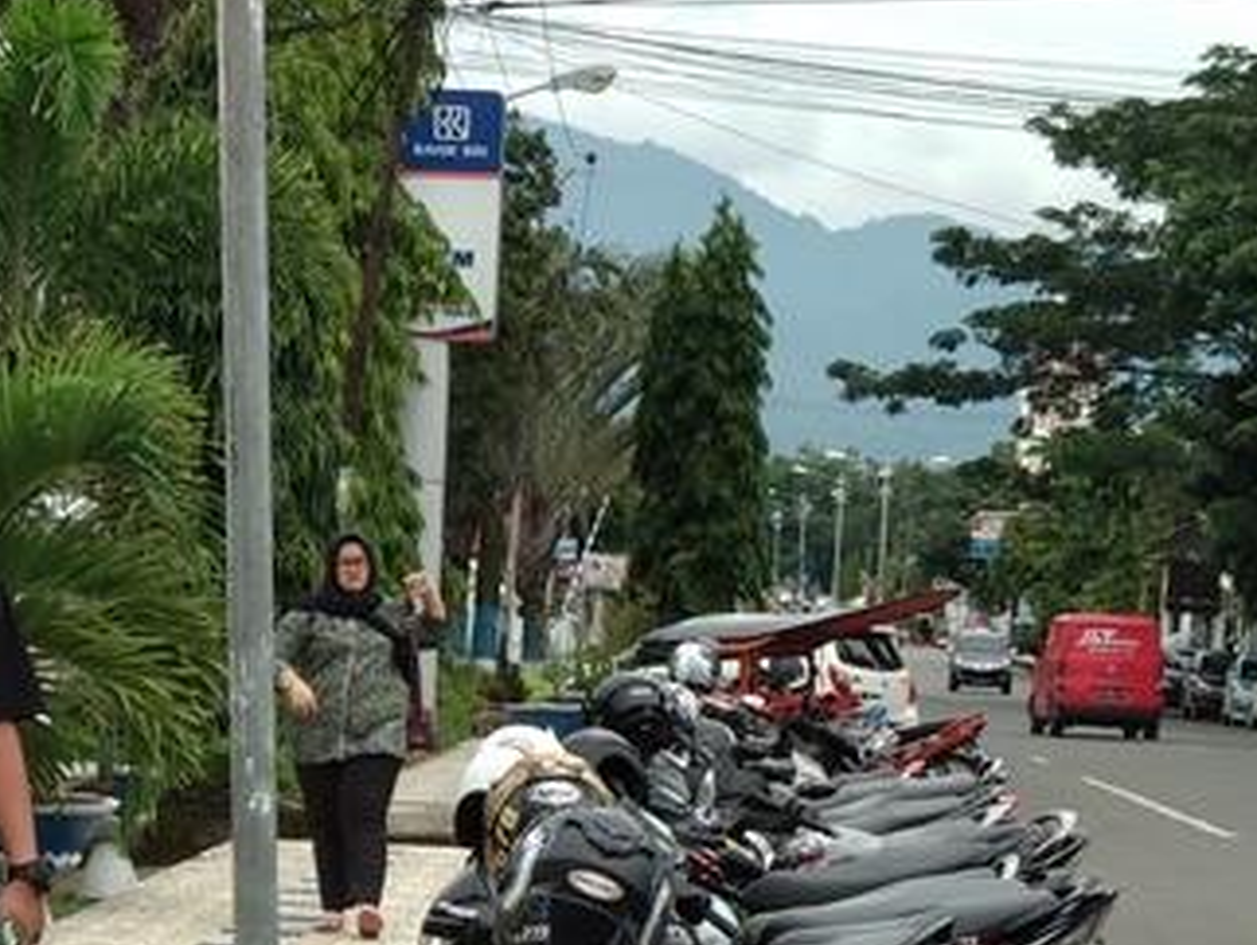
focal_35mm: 129
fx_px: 4688
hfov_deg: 15.2
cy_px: 648
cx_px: 1050
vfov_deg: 11.5
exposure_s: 1/499
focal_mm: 5.99
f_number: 2.6
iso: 100
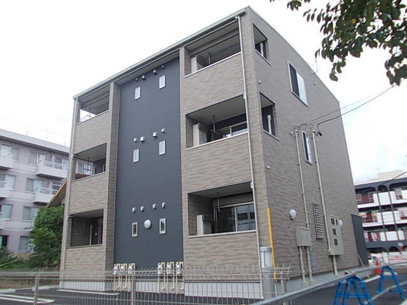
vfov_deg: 49.7
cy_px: 152
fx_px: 329
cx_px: 204
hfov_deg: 63.4
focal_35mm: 28
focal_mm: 4
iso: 80
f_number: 5.4
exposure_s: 1/200
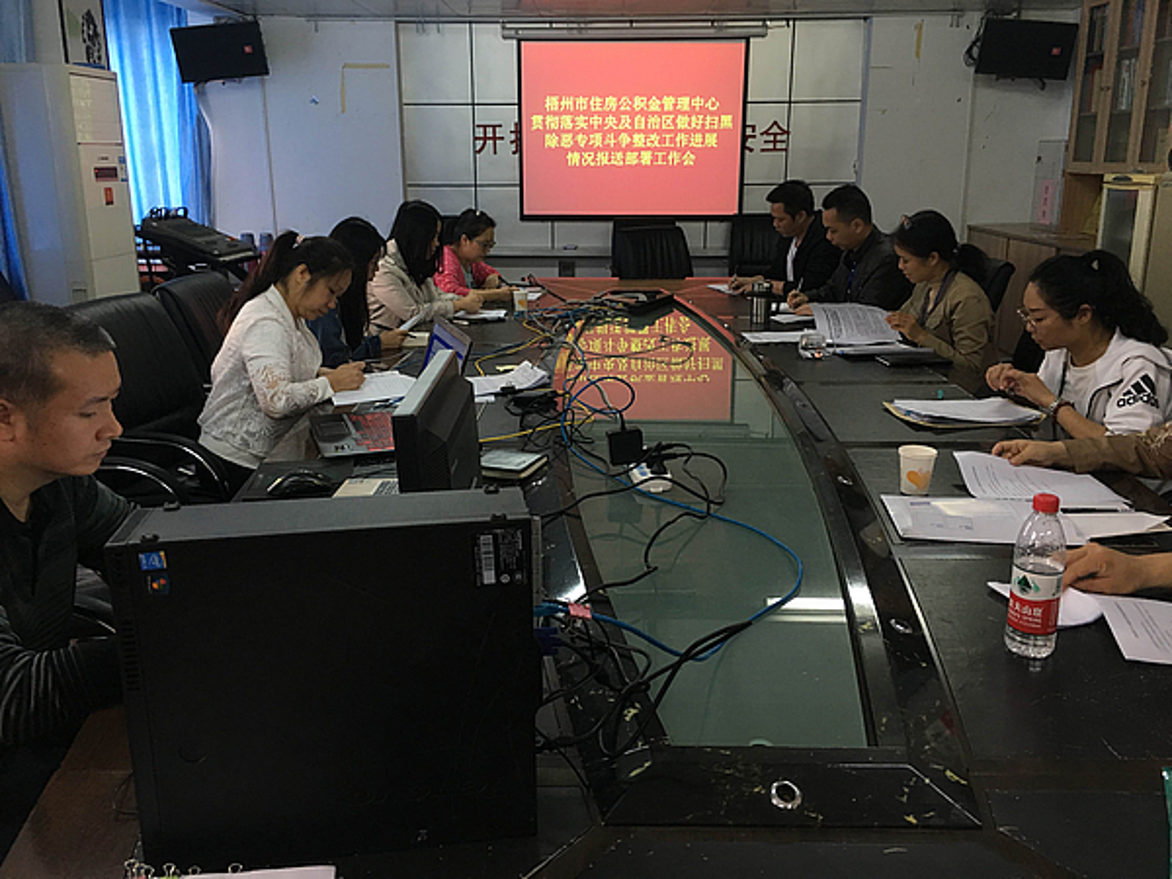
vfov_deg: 48.2
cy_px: 440
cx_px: 586
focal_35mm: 29
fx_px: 982
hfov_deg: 61.7
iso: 125
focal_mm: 4.15
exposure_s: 1/33
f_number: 2.2
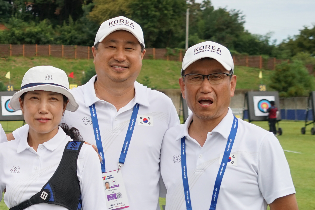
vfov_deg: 16.1
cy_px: 113
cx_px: -52
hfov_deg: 22.3
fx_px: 744
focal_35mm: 85
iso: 160
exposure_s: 1/1250
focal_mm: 30
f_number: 4.5
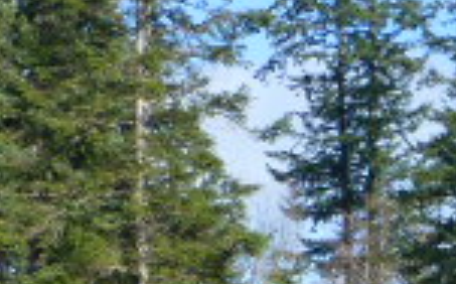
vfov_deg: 6.8
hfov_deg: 10.3
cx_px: 963
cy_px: 644
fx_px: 2284
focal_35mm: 184
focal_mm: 7.4
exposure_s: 1/500
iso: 100
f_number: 3.9
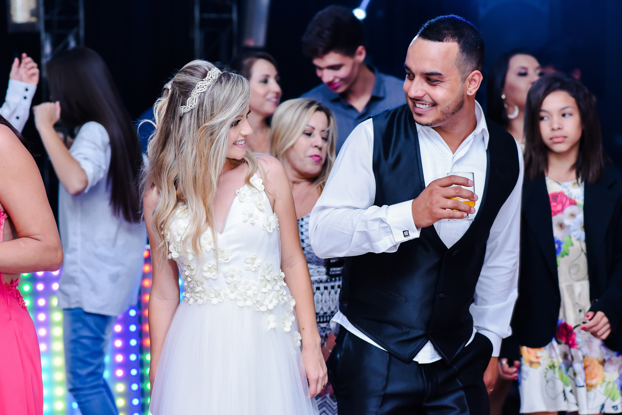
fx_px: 1469
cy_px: 208
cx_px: 311
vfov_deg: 16.1
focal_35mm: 85
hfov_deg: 23.9
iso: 2000
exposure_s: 1/100
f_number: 3.5
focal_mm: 85
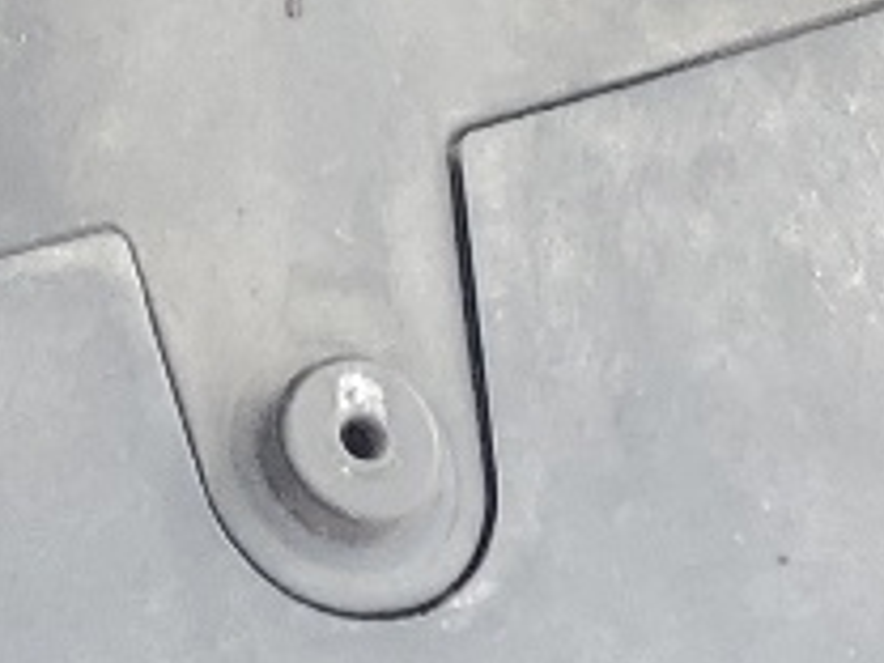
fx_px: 5107
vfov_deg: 6.3
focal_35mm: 200
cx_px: -1330
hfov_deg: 8.8
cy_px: -1840
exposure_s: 1/294
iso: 50
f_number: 1.5
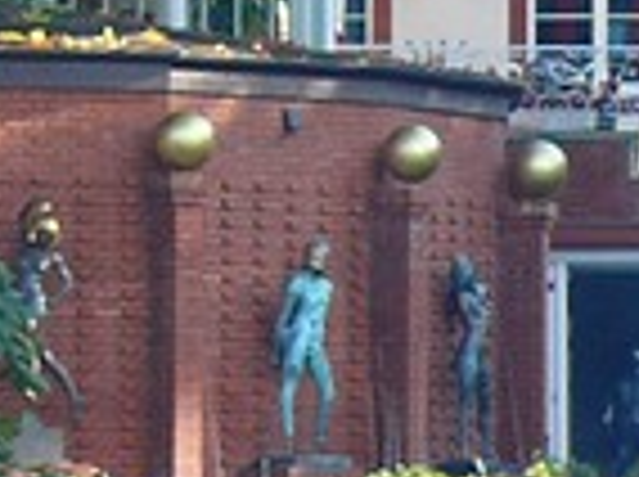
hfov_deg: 3.1
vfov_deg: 2.3
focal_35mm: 639
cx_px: 765
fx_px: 11776
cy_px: -171
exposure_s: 1/80
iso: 100
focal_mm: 18
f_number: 3.2
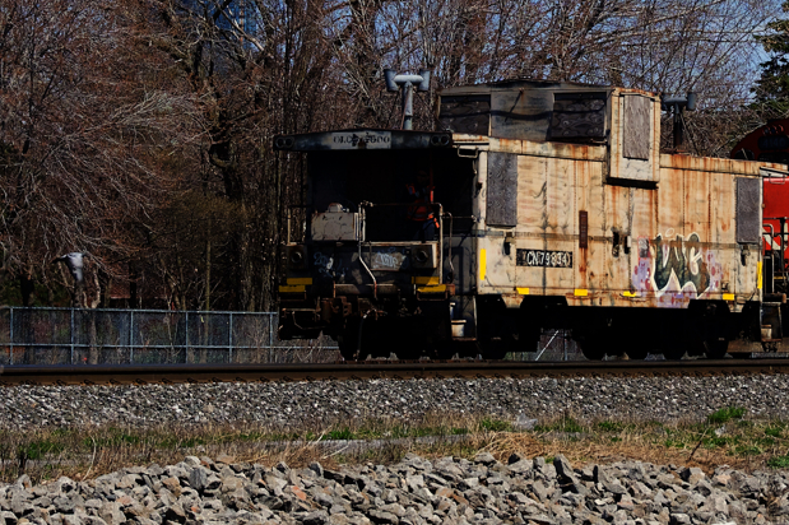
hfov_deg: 13.3
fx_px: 3351
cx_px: 786
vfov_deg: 8.9
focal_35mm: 153
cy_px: 88
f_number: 8
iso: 250
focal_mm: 74
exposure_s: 1/640
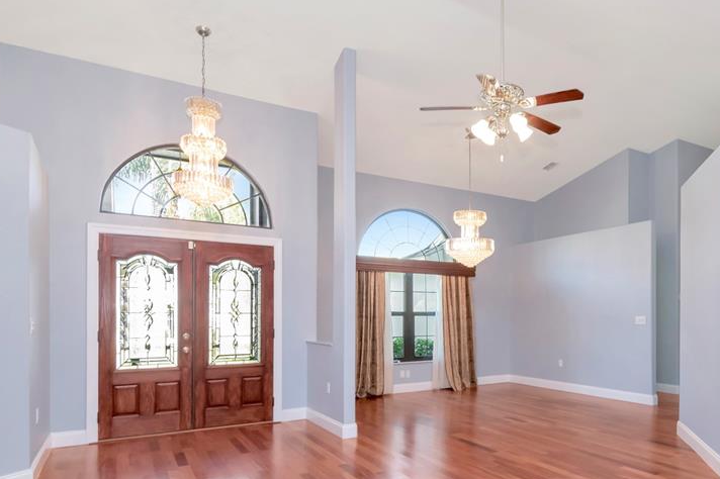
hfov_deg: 72.6
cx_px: 469
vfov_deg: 52.4
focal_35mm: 24
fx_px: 474
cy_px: 326
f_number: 9
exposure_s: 1/50
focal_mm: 11
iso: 1000
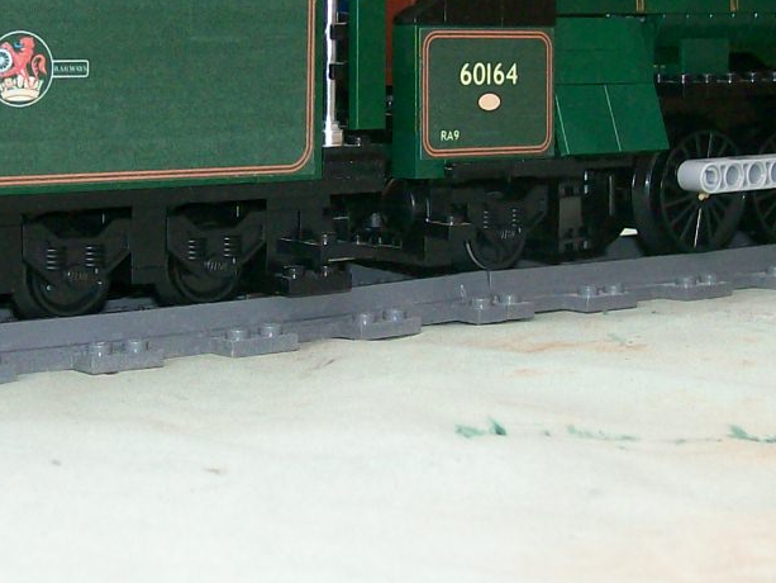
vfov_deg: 15.7
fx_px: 2108
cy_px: 160
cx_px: 311
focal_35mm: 94
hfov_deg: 20.8
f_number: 2.7
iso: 80
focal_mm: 6
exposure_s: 1/462
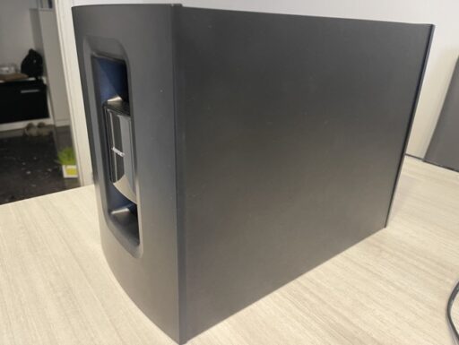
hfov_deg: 67.3
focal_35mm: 26
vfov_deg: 53.1
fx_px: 345
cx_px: 230
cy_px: 172
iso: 500
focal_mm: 5.1
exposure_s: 1/33
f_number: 1.6
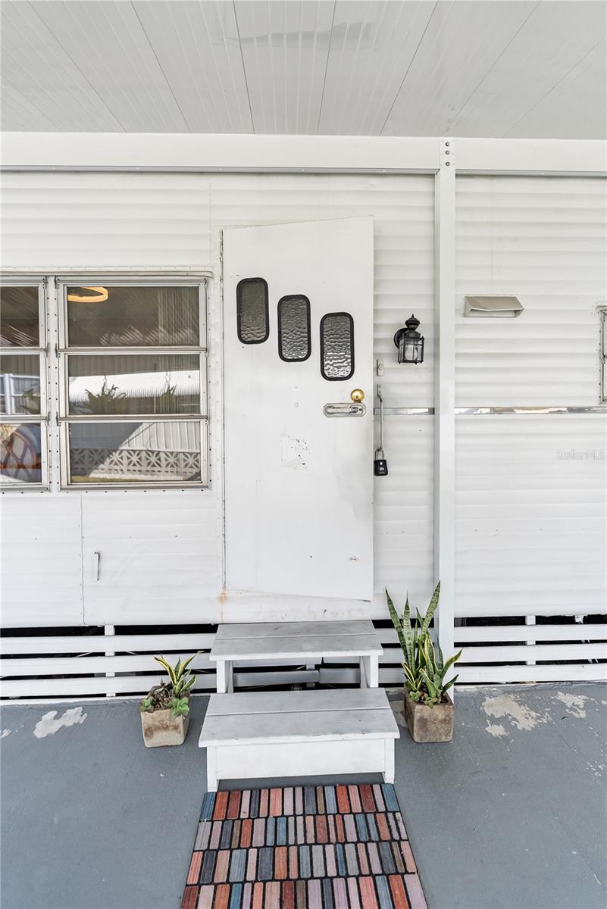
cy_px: 454
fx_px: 404
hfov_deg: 73.8
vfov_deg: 96.7
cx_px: 304
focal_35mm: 16
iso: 320
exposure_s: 1/1600
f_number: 2.8
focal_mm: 16
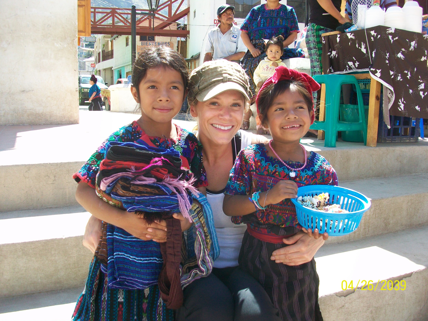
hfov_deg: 56.8
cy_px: 160
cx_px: 214
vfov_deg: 44.2
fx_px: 396
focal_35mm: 32
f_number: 2.8
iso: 64
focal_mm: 5.7
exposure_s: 1/200
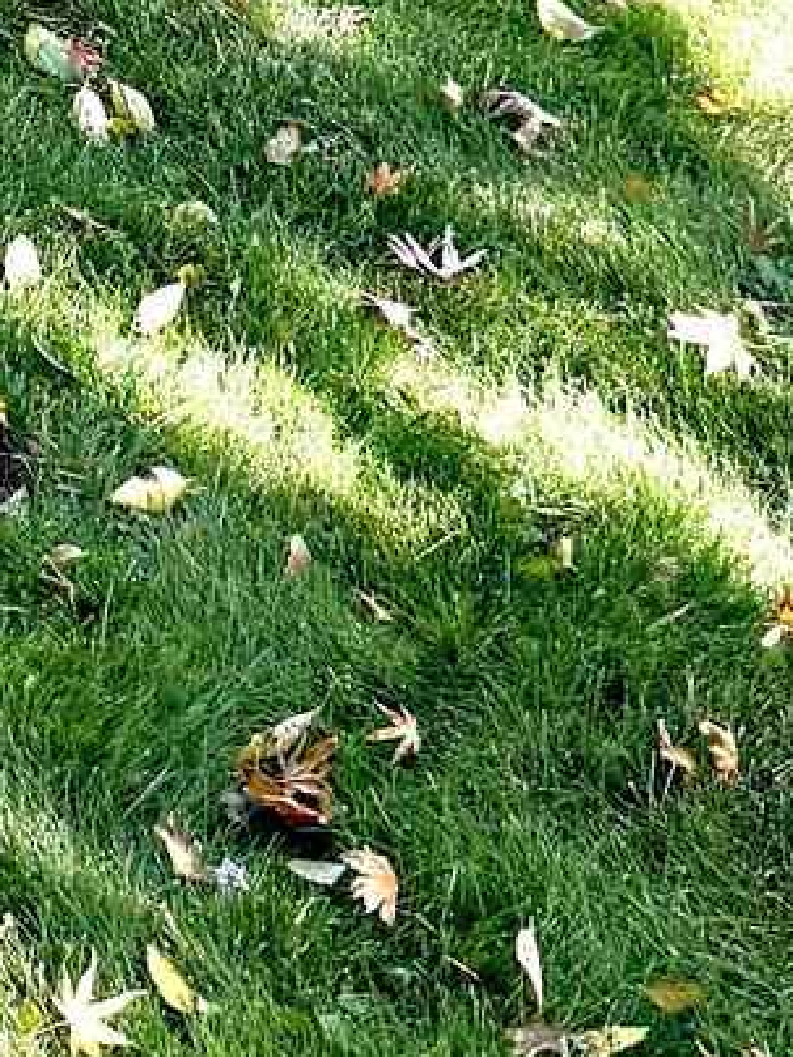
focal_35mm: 137
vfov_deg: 13.2
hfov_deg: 10.0
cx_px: -798
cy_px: -759
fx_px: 4185
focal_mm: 6.76
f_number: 1.78
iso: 100
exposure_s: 1/1522
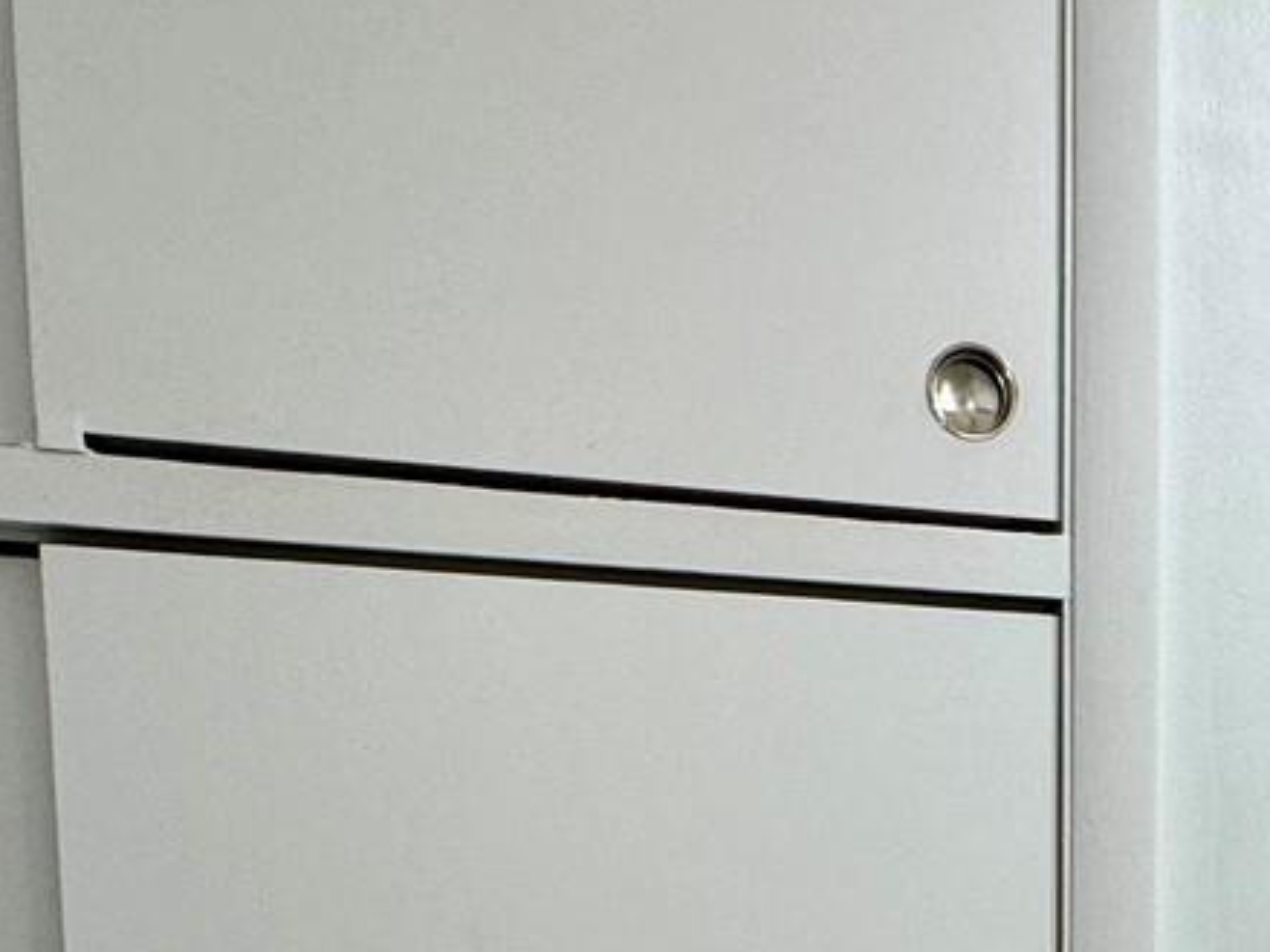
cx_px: 1131
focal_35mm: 51
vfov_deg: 25.4
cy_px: 1166
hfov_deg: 35.4
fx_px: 1871
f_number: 2.2
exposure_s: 1/120
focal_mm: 2.22
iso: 160
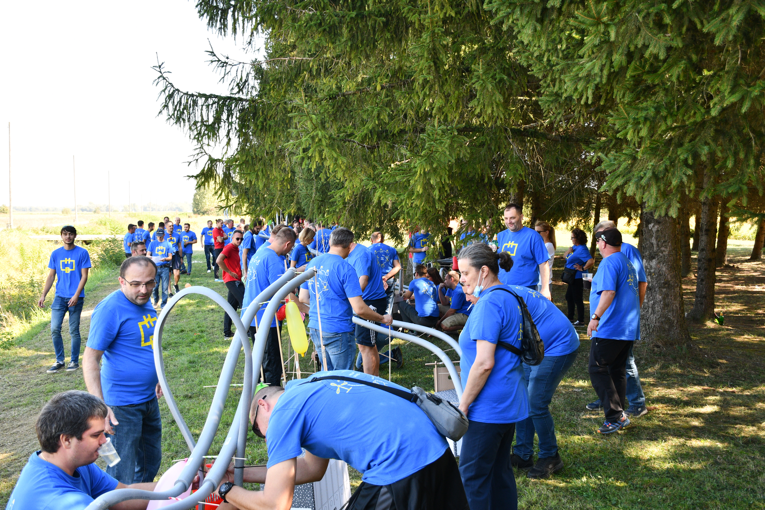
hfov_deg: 49.6
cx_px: 382
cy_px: 255
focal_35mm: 39
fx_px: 829
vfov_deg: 34.2
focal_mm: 26
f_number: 5
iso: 400
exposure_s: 1/250
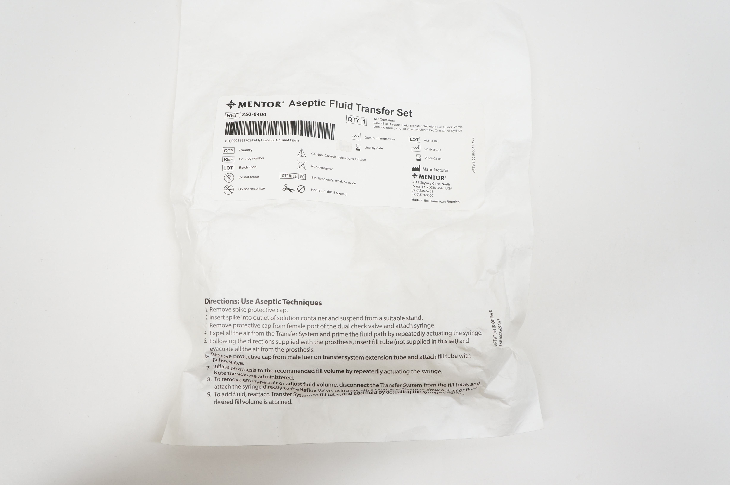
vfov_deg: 43.5
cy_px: 242
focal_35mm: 30
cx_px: 365
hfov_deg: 62.0
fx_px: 608
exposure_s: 1/60
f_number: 6.3
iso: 400
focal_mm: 20
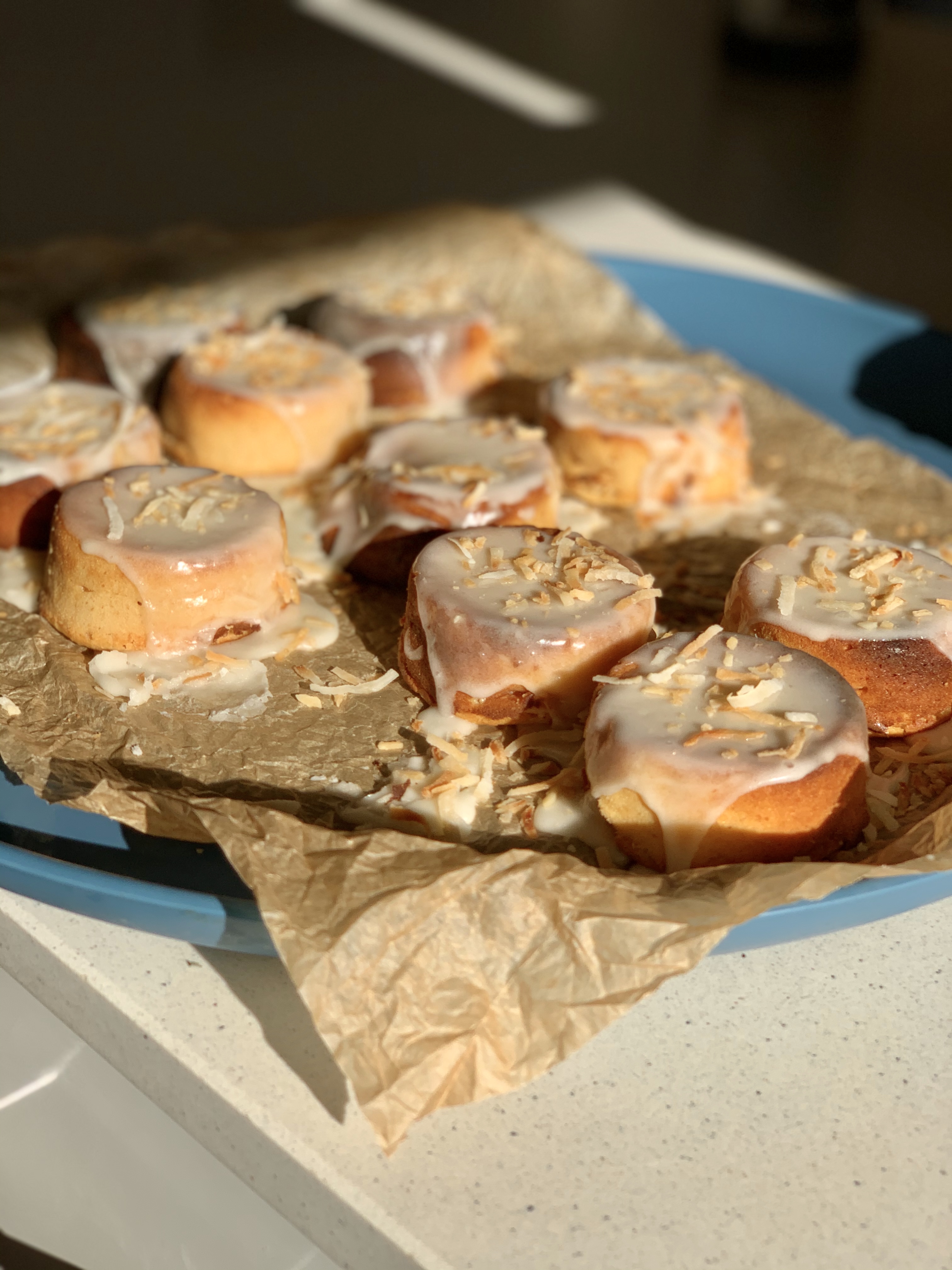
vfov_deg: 36.8
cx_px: 476
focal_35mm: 52
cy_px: 635
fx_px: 1907
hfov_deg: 28.0
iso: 16
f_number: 2.4
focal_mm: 6
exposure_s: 1/1142
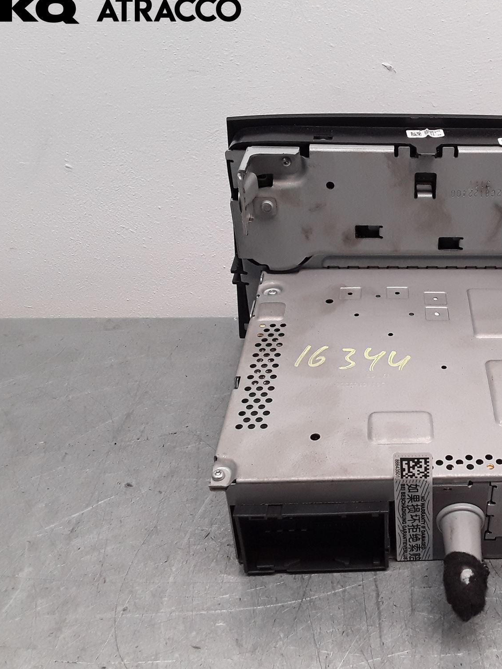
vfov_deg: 49.0
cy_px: 336
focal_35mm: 38
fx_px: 735
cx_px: 423
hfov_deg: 36.1
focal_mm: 2.91
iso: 100
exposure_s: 1/132
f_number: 1.9
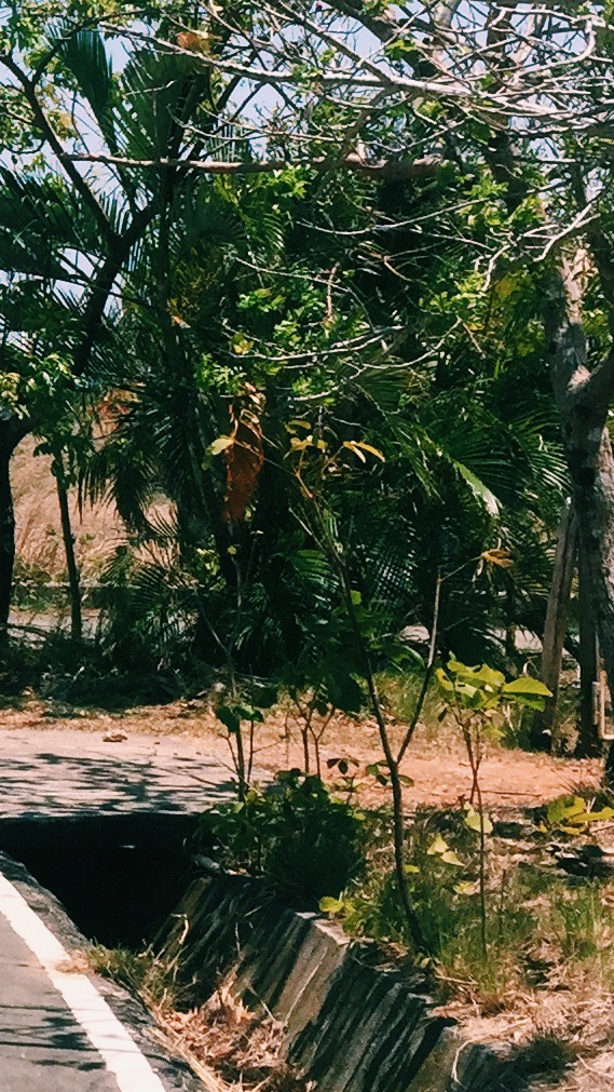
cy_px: 190
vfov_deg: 20.7
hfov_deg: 10.8
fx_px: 2951
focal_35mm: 102
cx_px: -632
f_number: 2.2
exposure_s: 1/1883
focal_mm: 4.15
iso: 32
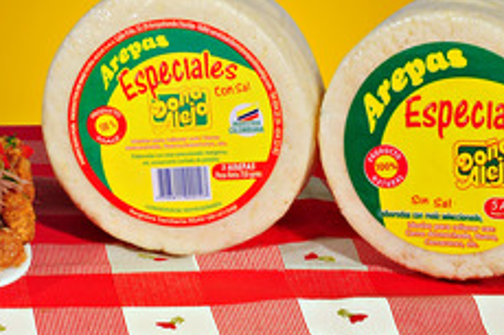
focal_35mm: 163
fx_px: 2280
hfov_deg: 12.6
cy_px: 83
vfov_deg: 8.4
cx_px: 173
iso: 500
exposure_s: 1/20
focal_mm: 50
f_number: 22
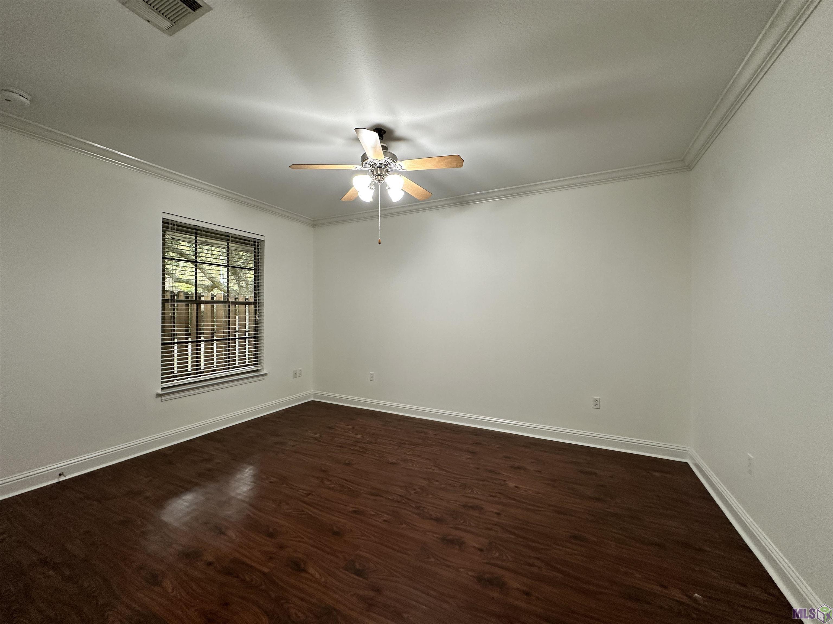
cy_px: 312
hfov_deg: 102.1
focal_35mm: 14
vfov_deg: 85.7
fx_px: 337
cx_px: 416
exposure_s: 1/60
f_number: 2.2
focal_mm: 2.22
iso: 160
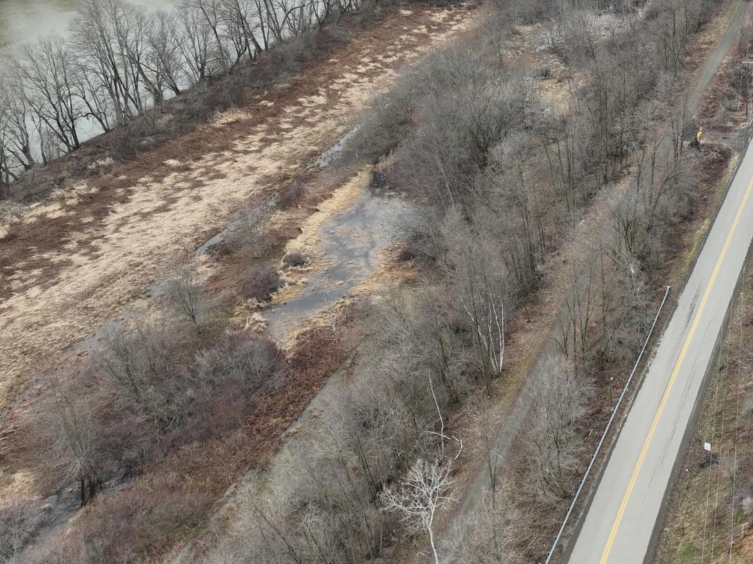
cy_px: 99
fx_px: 978
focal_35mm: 45
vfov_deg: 31.2
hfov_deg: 40.1
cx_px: 623
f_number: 2.8
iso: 200
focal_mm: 12.29
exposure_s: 1/400
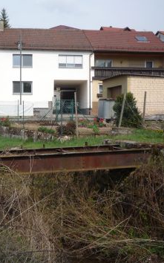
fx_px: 329
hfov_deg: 27.4
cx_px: 33
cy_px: 133
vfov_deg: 43.5
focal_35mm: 46
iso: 100
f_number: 5.6
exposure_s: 1/400
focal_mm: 5.2
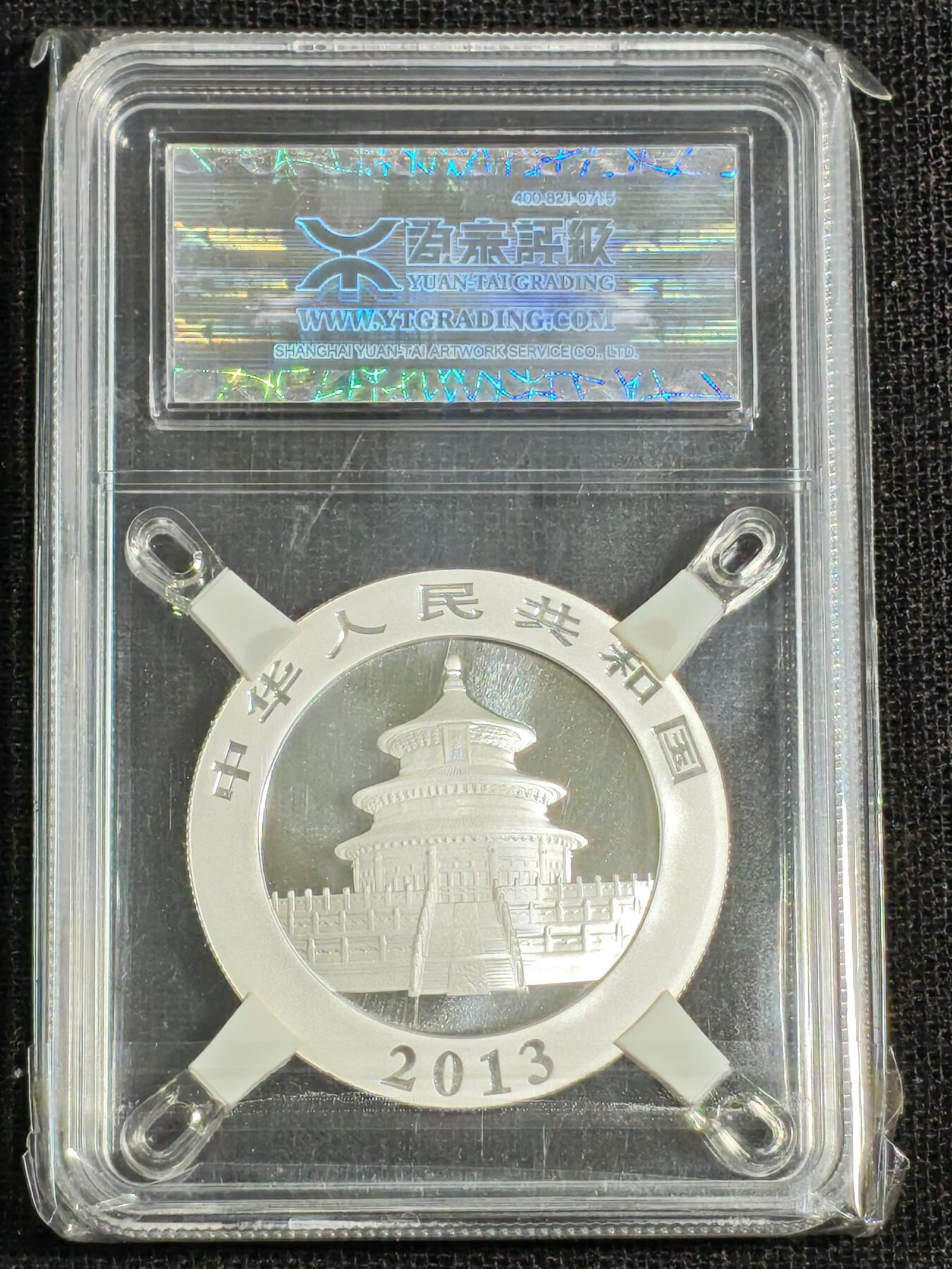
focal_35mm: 123
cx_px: 476
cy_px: 634
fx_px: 4510
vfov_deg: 16.0
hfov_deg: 12.0
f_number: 1.5
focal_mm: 4.94
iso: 50
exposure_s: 1/612
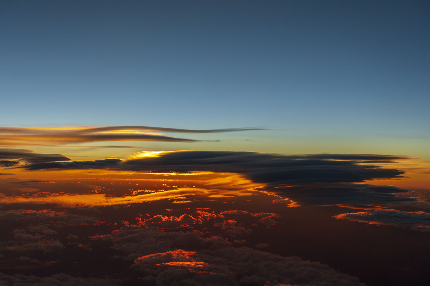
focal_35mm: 61
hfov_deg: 32.9
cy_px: 143
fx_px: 729
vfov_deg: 22.3
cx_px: 215
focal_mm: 61
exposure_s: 1/200
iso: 100
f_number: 7.1
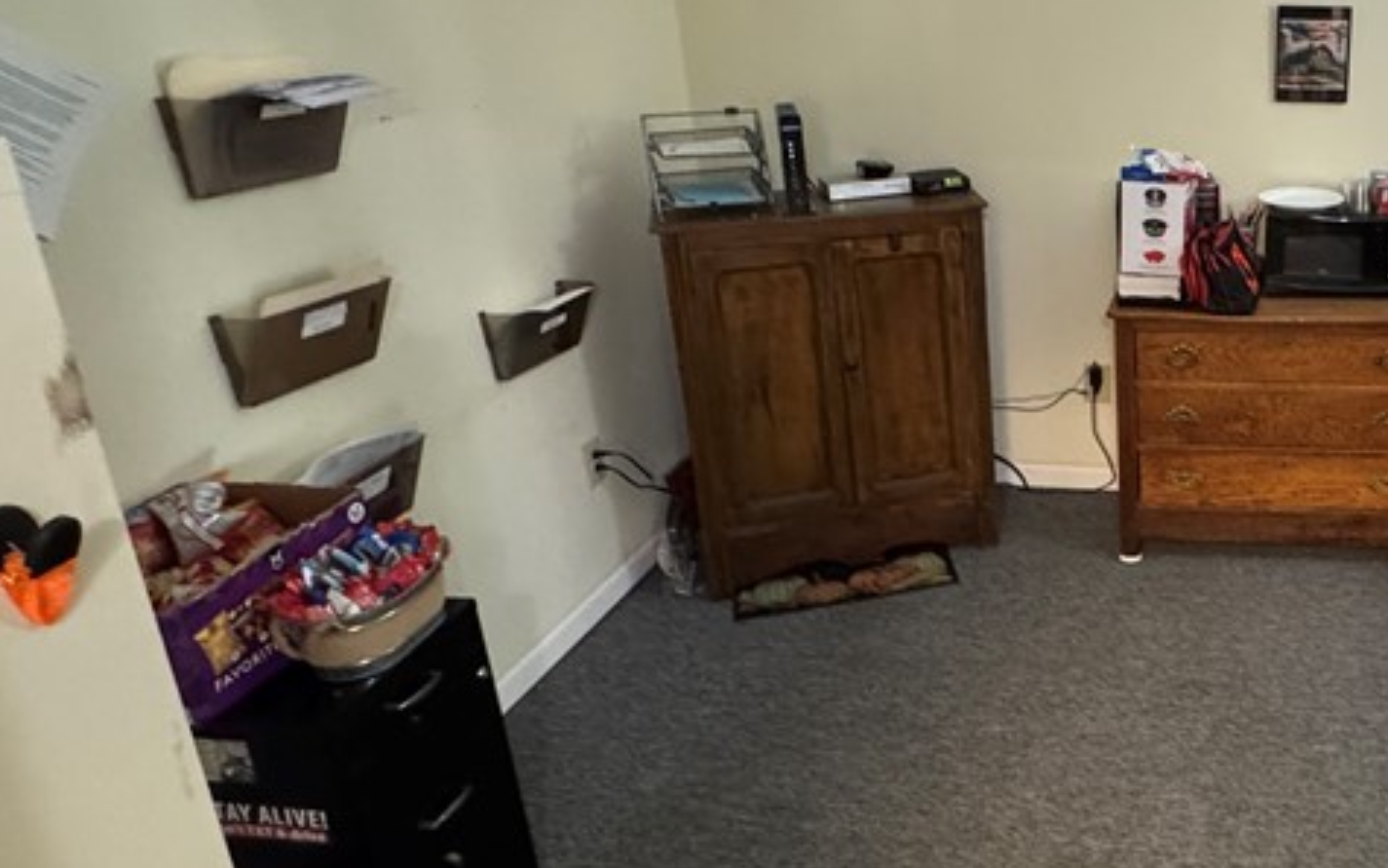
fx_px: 1211
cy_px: 365
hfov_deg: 53.3
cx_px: 1213
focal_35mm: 32
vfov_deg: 39.3
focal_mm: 2.22
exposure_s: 1/60
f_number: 2.2
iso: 1250
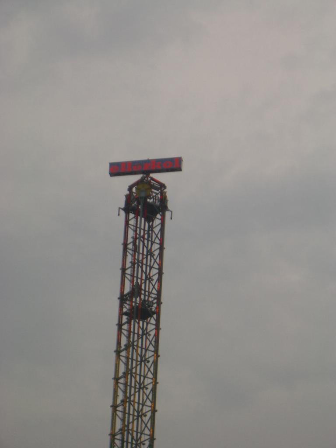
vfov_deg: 18.7
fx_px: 1359
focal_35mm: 105
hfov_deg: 14.1
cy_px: 224
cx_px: 168
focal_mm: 17.4
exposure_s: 1/160
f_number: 4.8
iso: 50
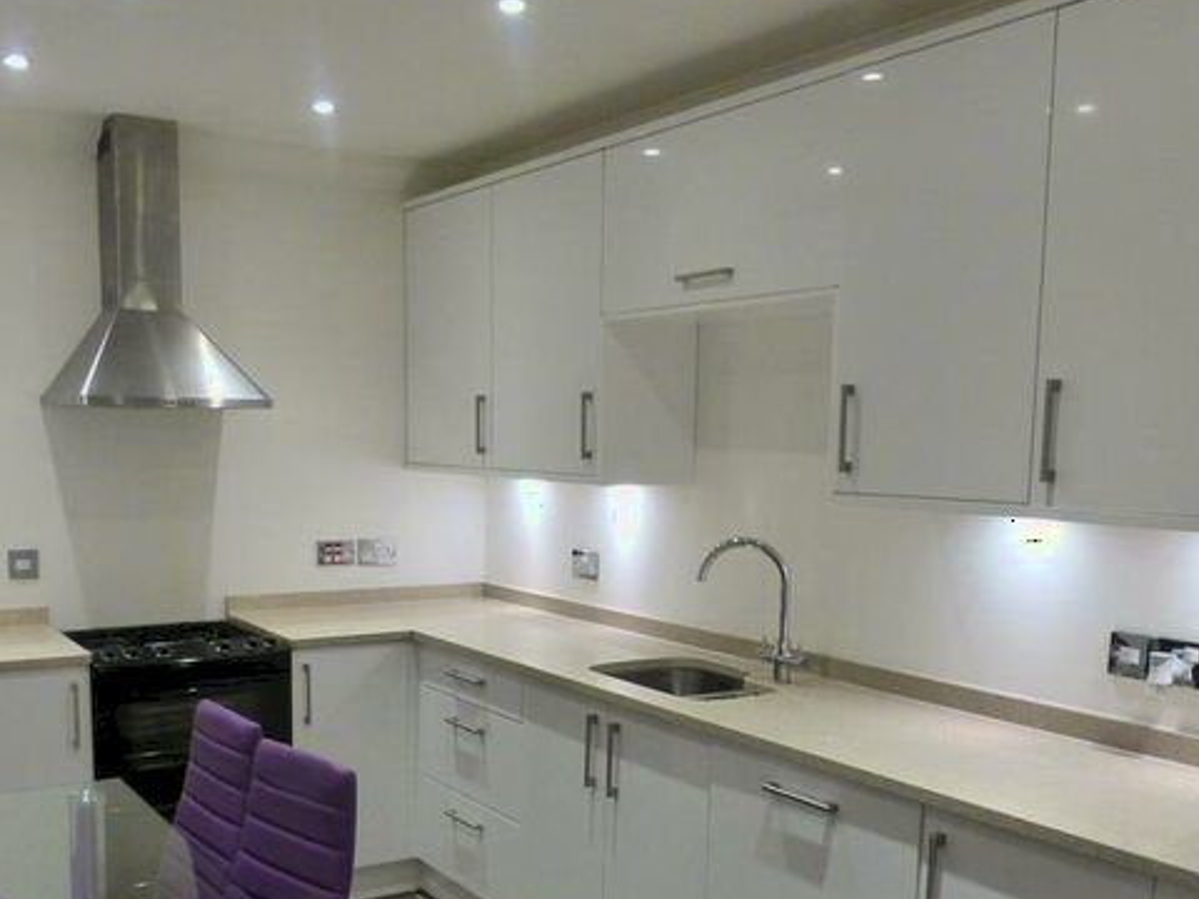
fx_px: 1212
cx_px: 475
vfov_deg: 40.1
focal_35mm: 35
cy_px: 621
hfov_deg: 52.2
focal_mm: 4.3
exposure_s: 1/25
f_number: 3.3
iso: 400
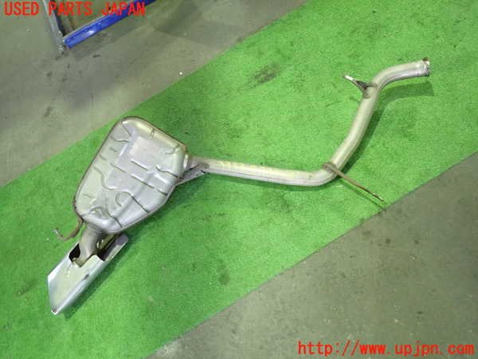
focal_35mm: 25
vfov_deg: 54.9
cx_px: 239
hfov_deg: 69.4
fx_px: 345
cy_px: 180
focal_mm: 4.5
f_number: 2
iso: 800
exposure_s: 1/30
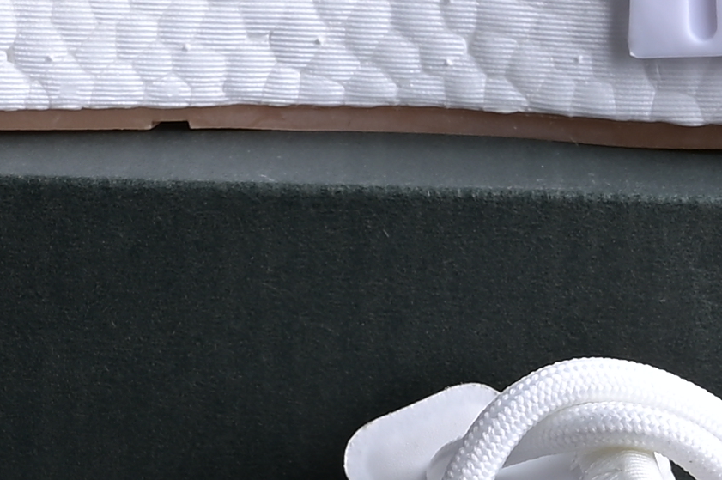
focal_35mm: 223
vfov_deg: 6.1
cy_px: 424
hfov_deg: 9.2
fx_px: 4468
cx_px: 341
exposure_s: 1/250
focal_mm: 31
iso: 100
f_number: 11
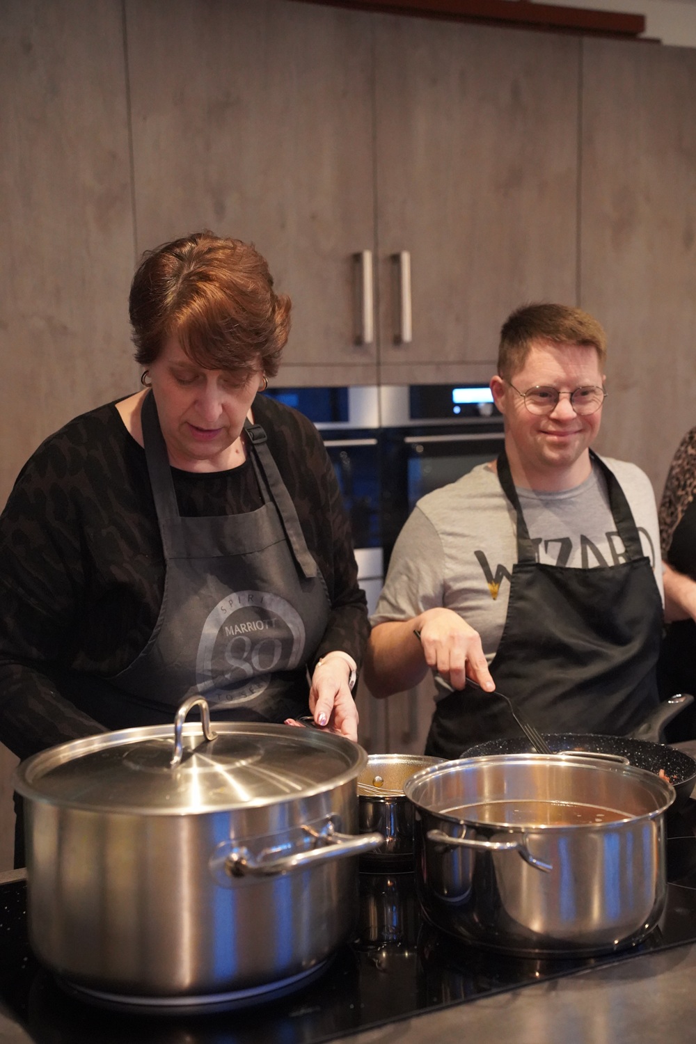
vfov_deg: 41.1
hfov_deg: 28.1
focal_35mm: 48
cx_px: 348
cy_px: 522
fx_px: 1392
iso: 12800
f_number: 4
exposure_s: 1/160
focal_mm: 48
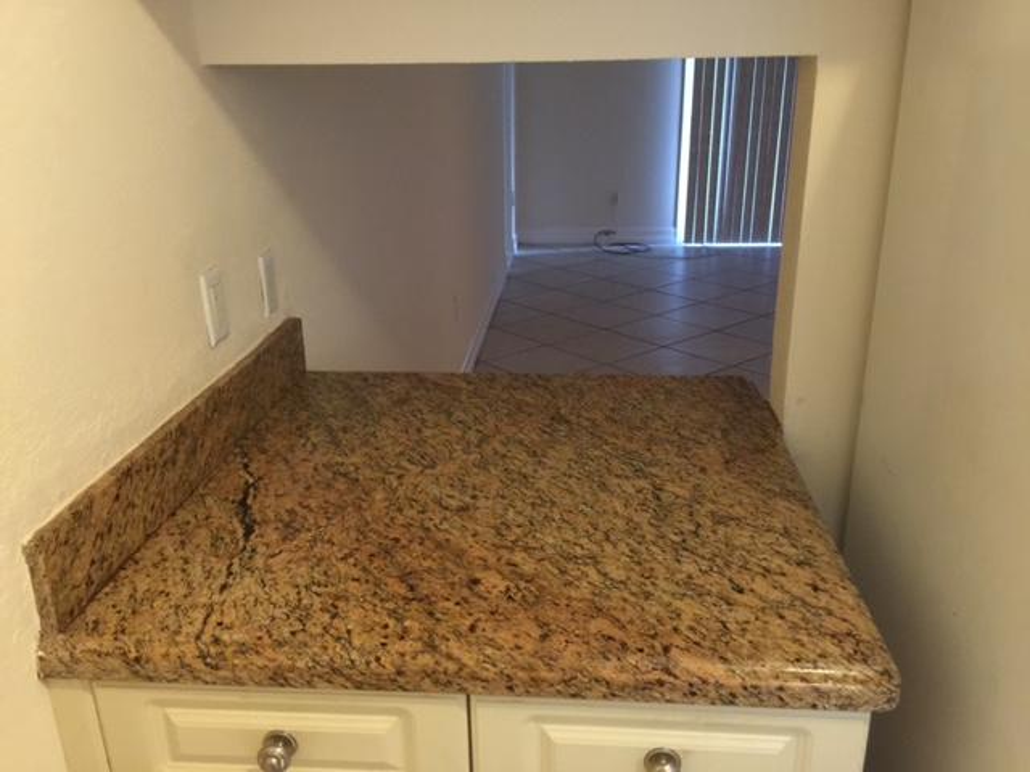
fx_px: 863
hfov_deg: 61.7
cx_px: 515
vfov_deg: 48.2
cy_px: 386
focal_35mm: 29
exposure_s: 1/4
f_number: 2.2
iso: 80
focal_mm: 4.15
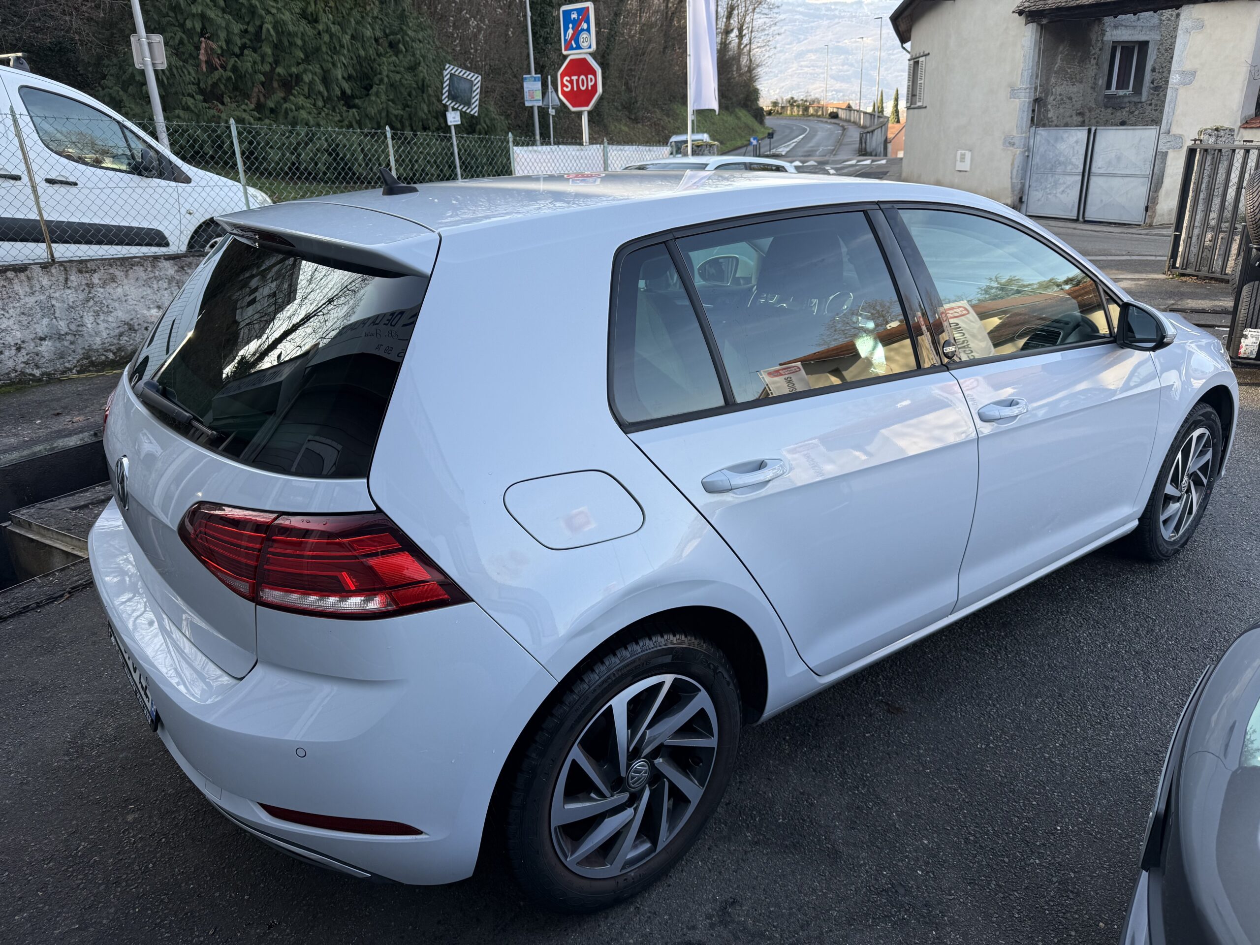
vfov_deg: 56.8
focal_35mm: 24
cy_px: 472
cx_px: 630
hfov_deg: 71.6
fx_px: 874
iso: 80
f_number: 1.78
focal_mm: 6.76
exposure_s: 1/617
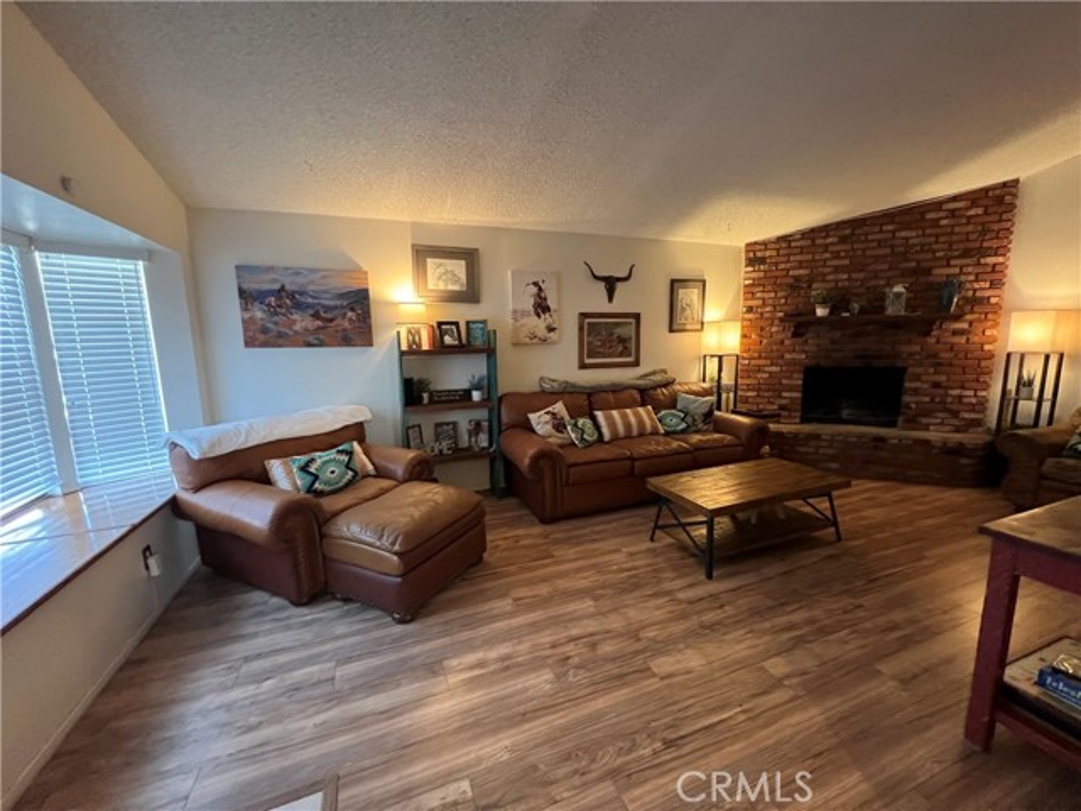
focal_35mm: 13
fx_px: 406
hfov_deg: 106.2
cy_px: 406
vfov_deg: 89.9
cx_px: 540
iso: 800
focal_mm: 1.57
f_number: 1.8
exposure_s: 1/60
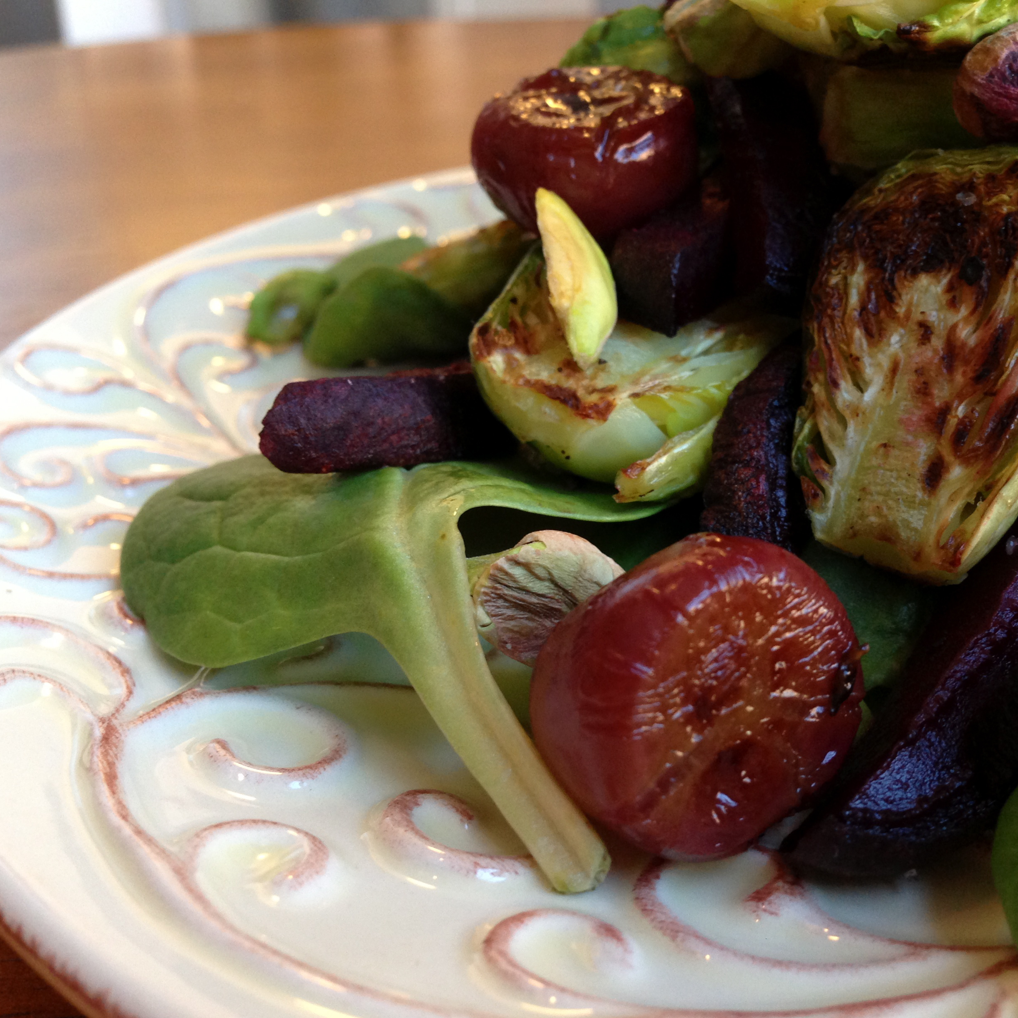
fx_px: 1298
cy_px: 510
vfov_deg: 42.8
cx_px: 612
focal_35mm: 39
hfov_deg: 42.6
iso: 125
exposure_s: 1/20
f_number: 2.4
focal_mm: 4.13
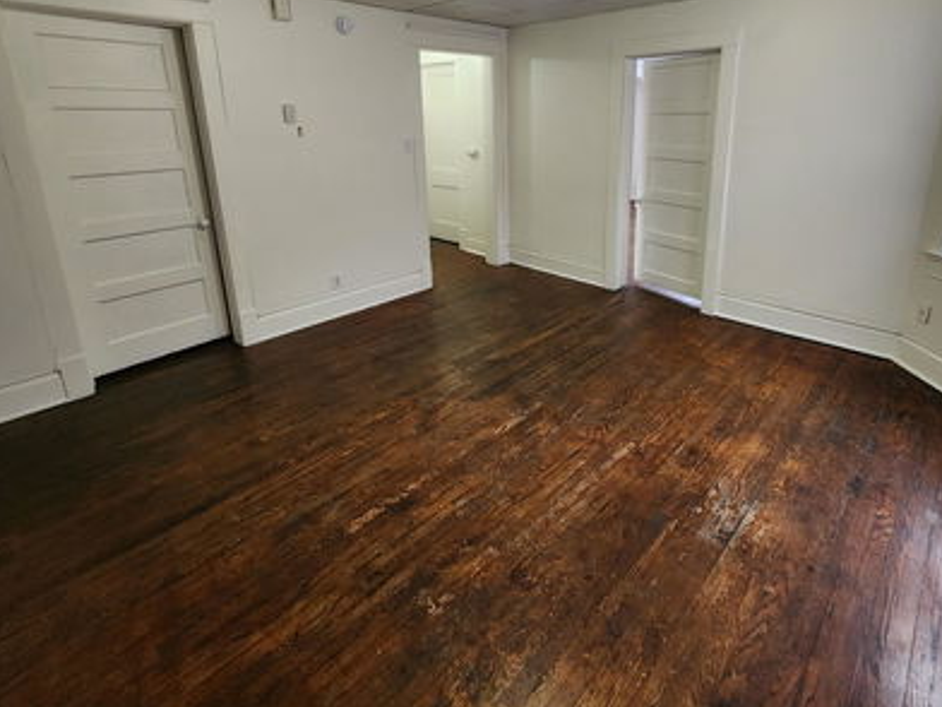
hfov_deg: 90.6
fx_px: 463
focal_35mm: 17
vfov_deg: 73.0
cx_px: 529
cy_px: 250
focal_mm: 2.2
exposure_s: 1/60
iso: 320
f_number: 2.2
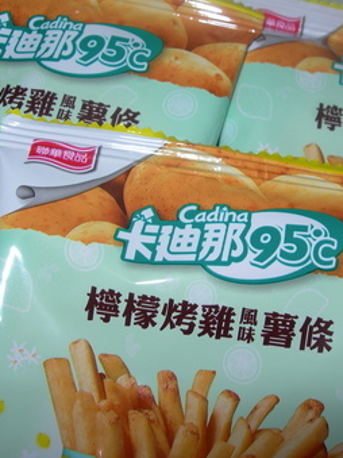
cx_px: 217
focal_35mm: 56
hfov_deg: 26.0
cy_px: 220
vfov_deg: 34.4
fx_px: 740
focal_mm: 7.8
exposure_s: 1/60.1
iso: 50
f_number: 4.8
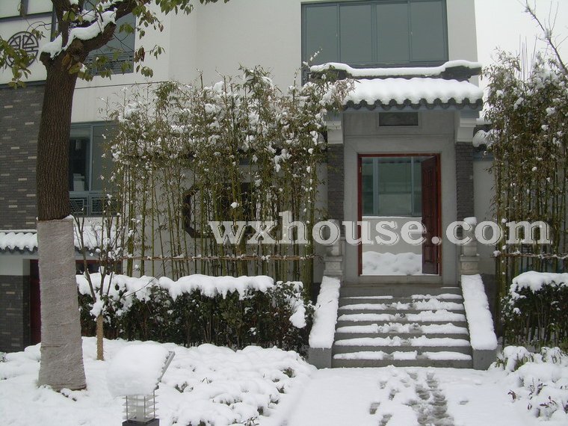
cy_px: 213
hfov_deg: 49.0
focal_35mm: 38
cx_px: 284
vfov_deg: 37.7
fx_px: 624
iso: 50
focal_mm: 6.3
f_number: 4.6
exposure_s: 1/193
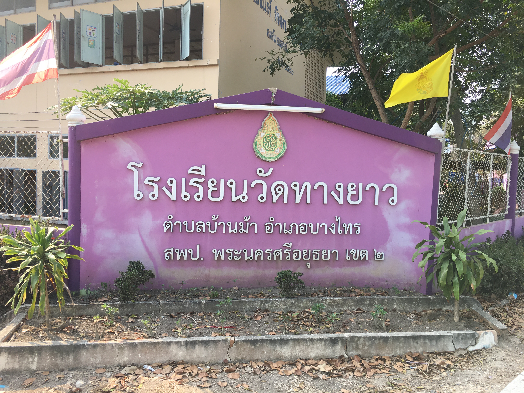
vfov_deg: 48.2
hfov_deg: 61.7
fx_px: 439
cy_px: 196
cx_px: 262
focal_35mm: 29
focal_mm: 4.15
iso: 25
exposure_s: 1/439
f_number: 2.2
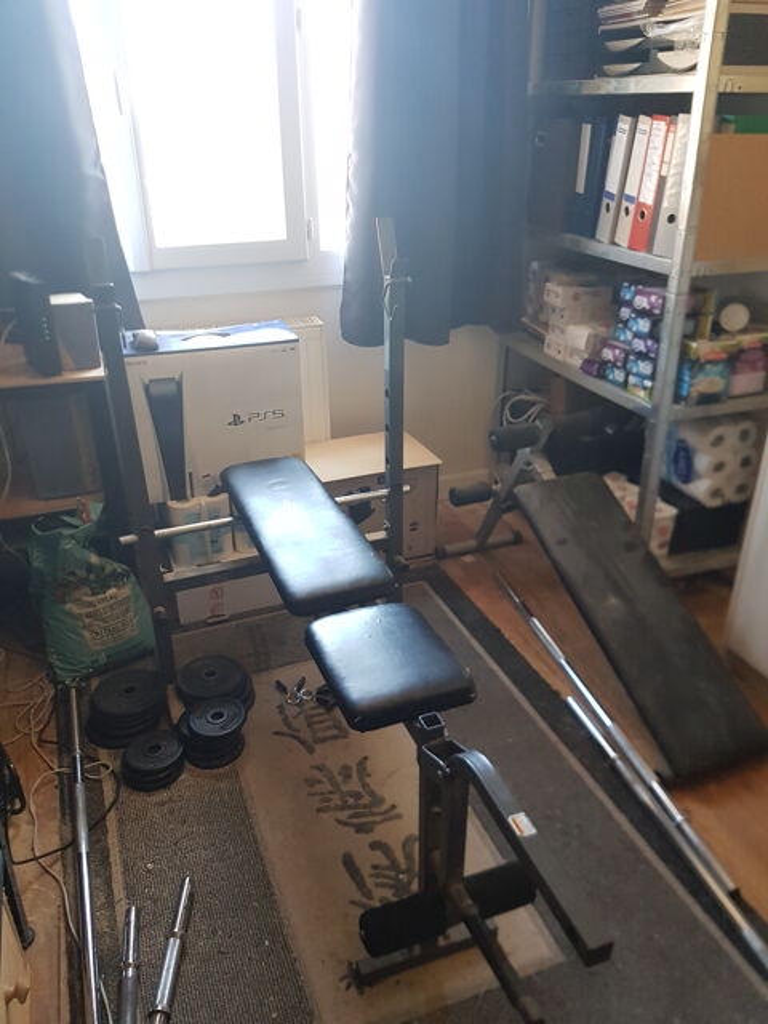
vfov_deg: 67.3
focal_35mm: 26
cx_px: 384
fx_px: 769
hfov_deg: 53.1
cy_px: 512
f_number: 1.7
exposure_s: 1/50
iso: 160
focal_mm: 4.2
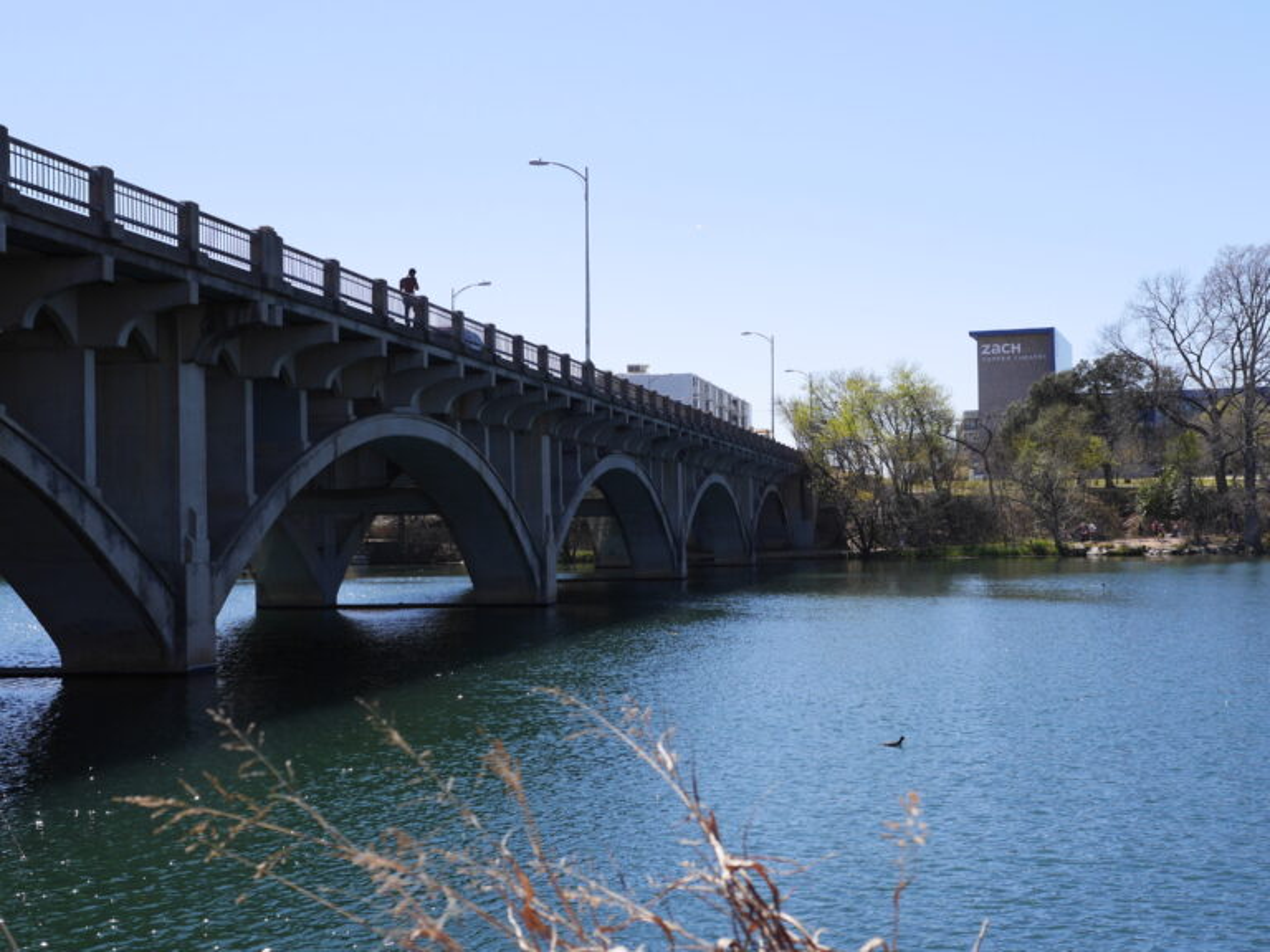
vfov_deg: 29.1
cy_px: 476
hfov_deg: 38.2
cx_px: 635
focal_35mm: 50
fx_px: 1834
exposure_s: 1/1000
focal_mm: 25
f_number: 4.5
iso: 200
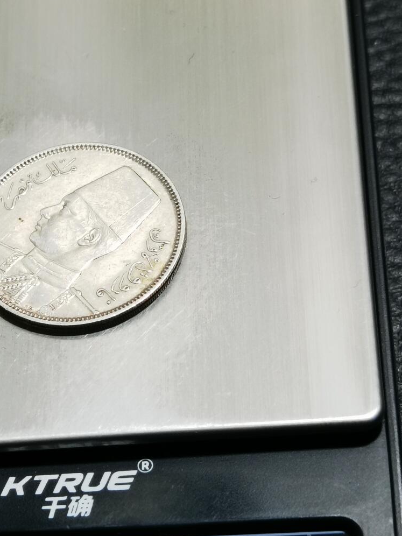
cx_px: 103
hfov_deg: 14.3
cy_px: 252
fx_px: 1595
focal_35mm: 103
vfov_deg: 19.1
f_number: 1.9
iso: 125
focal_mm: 6.67
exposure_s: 1/100
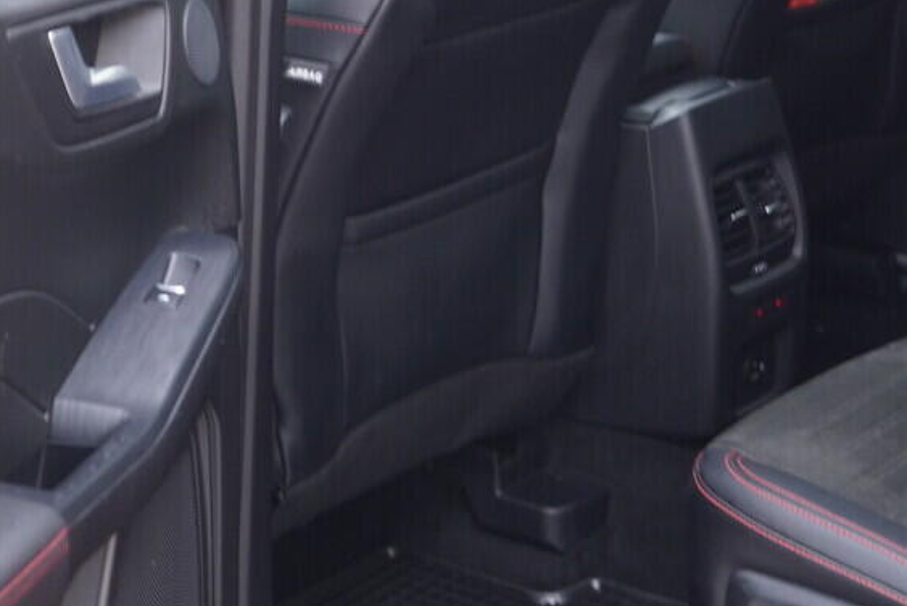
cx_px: 330
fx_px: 2319
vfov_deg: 14.7
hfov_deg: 22.1
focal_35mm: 92
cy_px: 74
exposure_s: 1/40
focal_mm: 24
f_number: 2.8
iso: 400
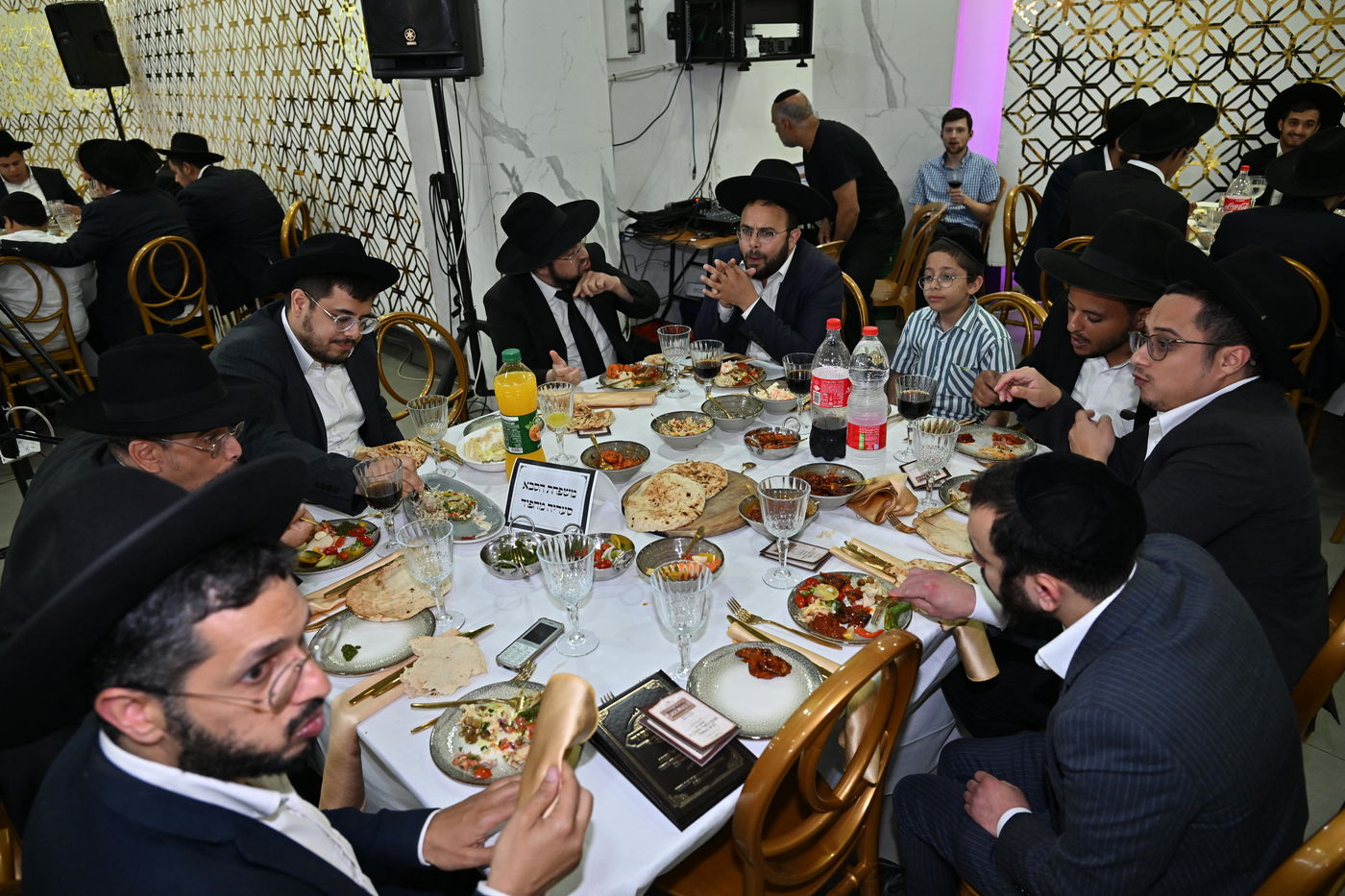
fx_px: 896
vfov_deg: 53.1
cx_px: 672
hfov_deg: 73.8
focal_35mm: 24
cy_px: 448
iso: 800
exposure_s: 1/200
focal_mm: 24
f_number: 4
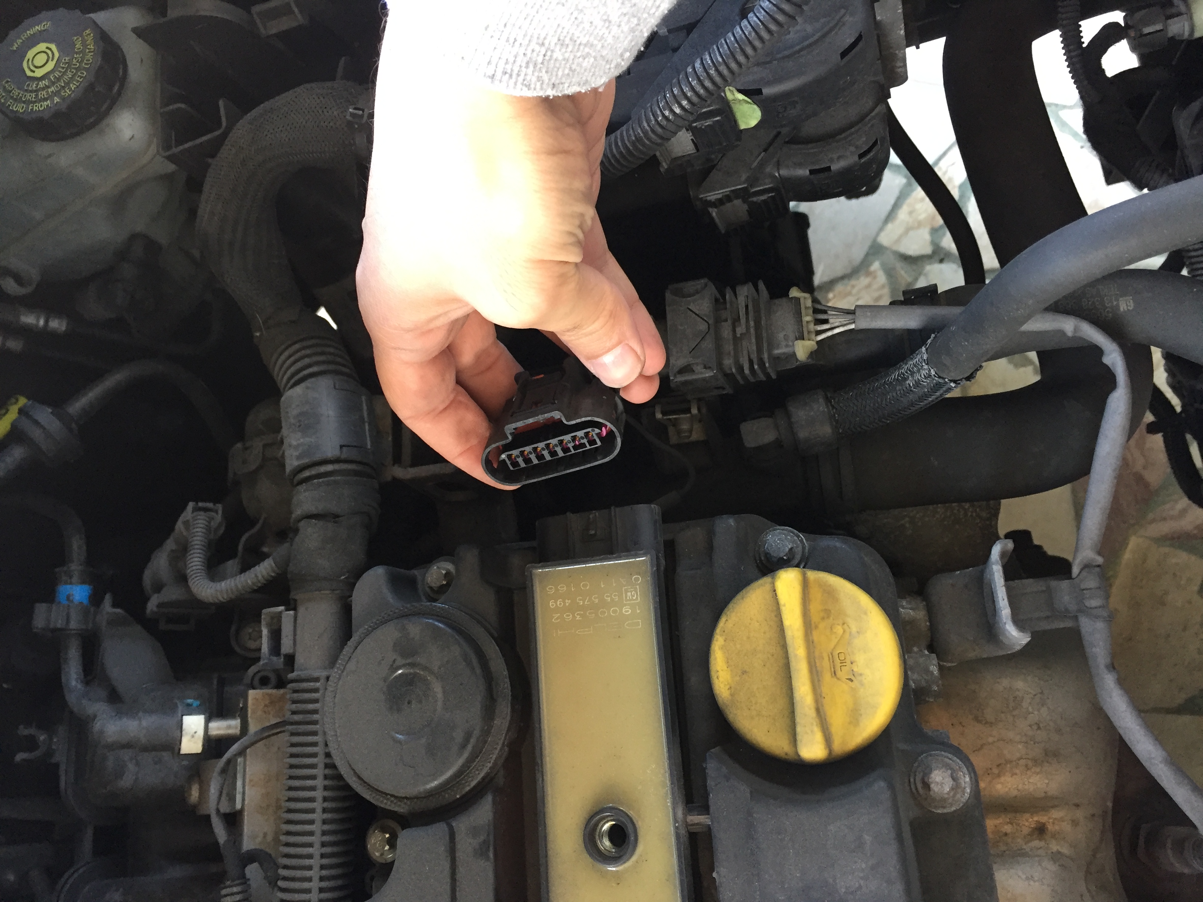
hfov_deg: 61.7
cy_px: 451
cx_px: 602
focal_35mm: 29
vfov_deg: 48.2
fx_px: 1008
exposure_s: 1/33
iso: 160
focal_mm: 4.15
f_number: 2.2
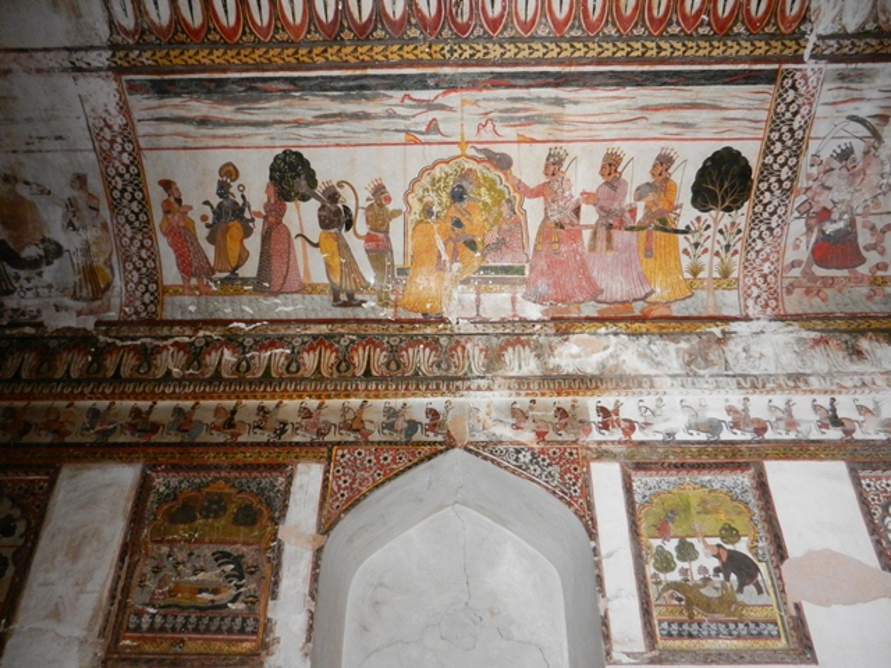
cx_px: 446
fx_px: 643
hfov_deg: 69.4
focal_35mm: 25
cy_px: 334
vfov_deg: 54.9
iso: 640
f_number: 3.5
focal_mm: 4.5
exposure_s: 1/40
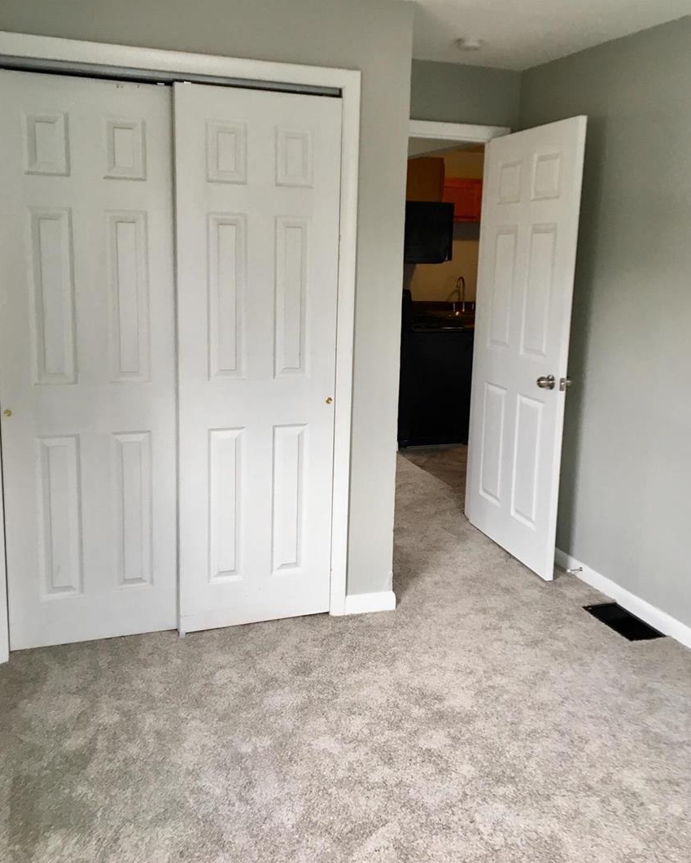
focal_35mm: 32
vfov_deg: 55.6
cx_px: 349
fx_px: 818
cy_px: 390
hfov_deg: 45.8
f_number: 2.2
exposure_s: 1/30
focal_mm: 4.15
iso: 25
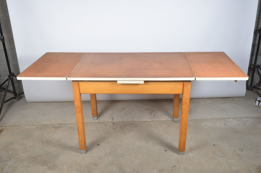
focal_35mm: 36
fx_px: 260
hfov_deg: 53.2
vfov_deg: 36.7
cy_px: 86
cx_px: 130
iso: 100
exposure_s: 1/125
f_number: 11
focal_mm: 24
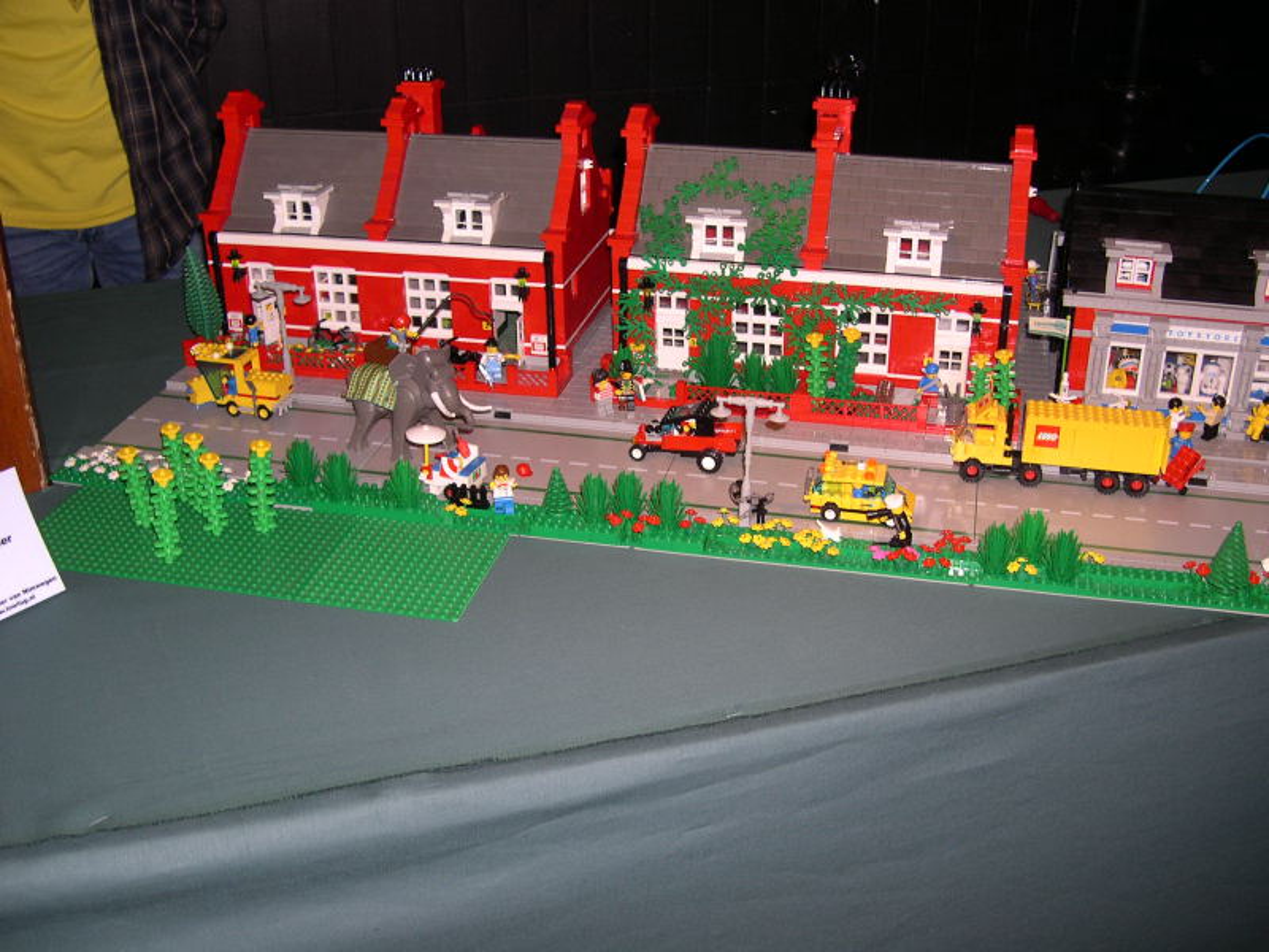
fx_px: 1393
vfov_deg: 37.7
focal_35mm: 38
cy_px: 476
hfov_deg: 49.0
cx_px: 634
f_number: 2.8
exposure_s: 1/60
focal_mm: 8
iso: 100
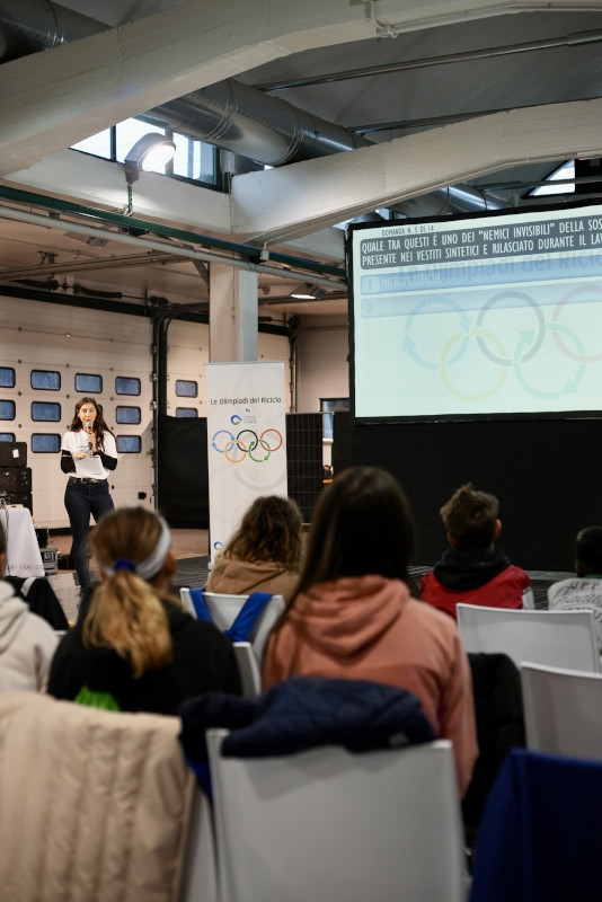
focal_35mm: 50
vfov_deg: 39.6
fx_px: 1253
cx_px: 301
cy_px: 451
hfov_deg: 27.0
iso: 1250
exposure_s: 1/160
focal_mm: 50
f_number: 3.2
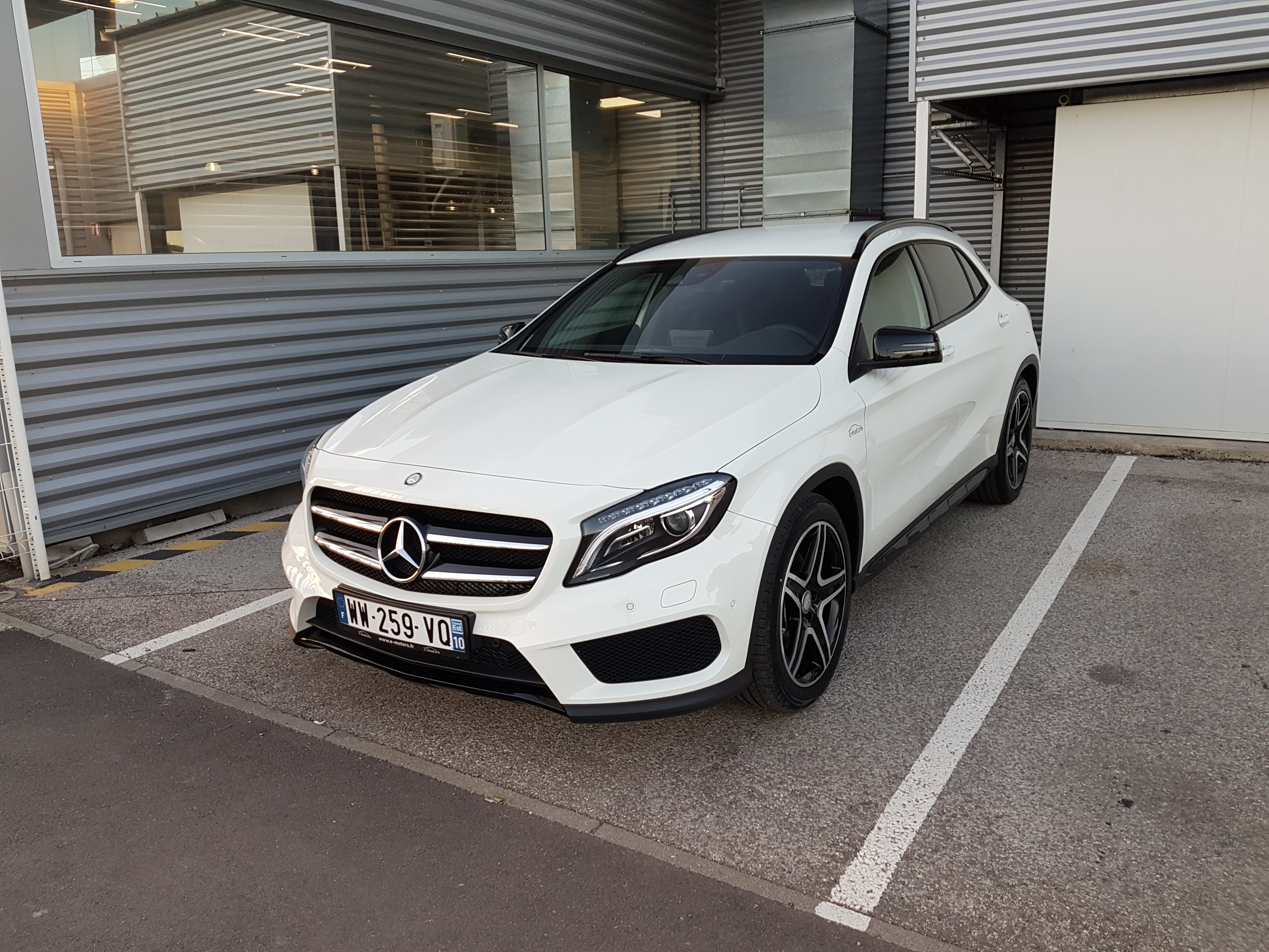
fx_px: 953
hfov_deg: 67.3
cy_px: 476
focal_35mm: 26
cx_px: 634
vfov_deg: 53.1
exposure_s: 1/100
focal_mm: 4.2
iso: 50
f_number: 1.7
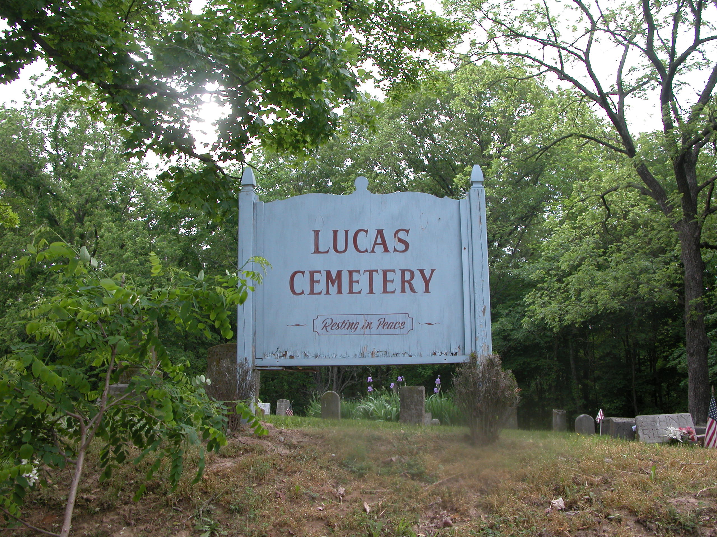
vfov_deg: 40.7
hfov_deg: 52.6
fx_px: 725
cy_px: 268
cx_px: 358
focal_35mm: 35
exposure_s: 1/133
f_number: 4.5
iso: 100
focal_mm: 8.9
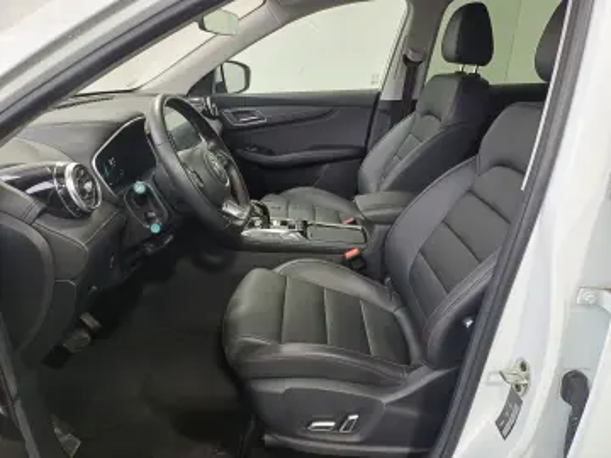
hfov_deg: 69.4
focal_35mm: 25
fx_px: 441
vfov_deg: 54.9
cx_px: 306
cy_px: 229
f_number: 1.8
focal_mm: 4.65
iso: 200
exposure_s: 1/50
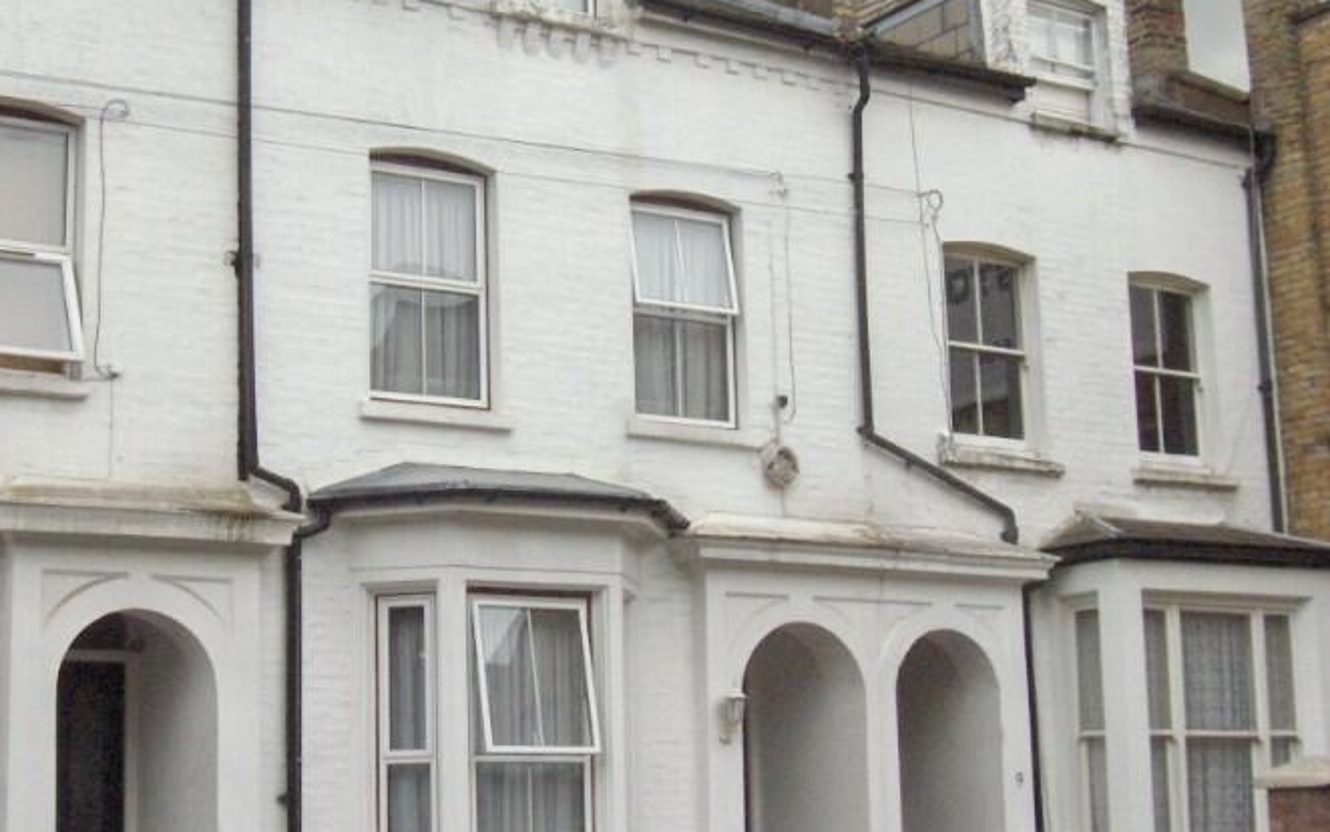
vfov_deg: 20.3
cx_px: 559
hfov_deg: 31.9
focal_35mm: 64
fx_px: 2320
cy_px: 433
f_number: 4.8
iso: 100
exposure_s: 1/1099
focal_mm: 8
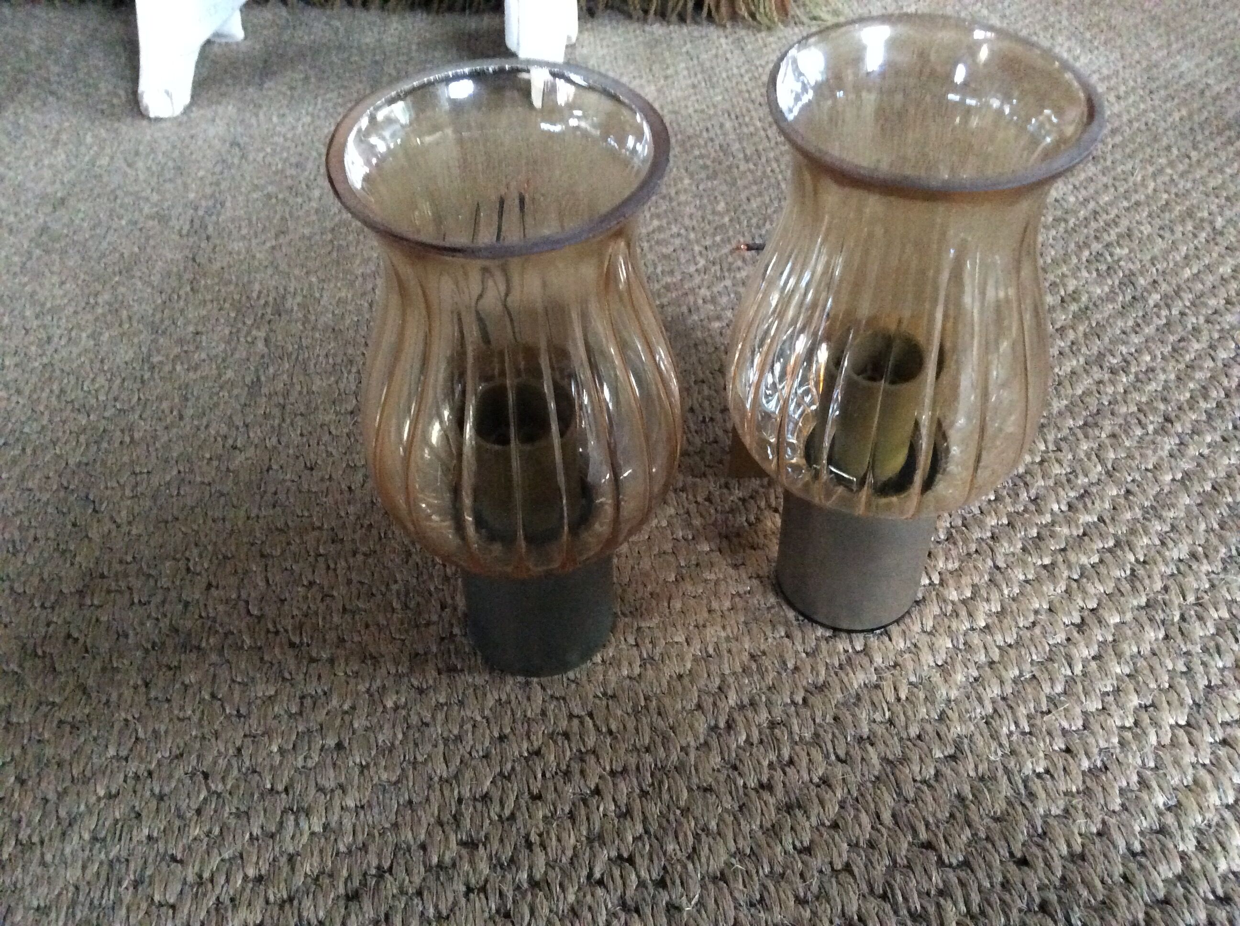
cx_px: 620
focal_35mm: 32
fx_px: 1145
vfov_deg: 44.1
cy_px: 463
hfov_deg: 56.9
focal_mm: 3.3
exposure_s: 1/17
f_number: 2.4
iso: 500
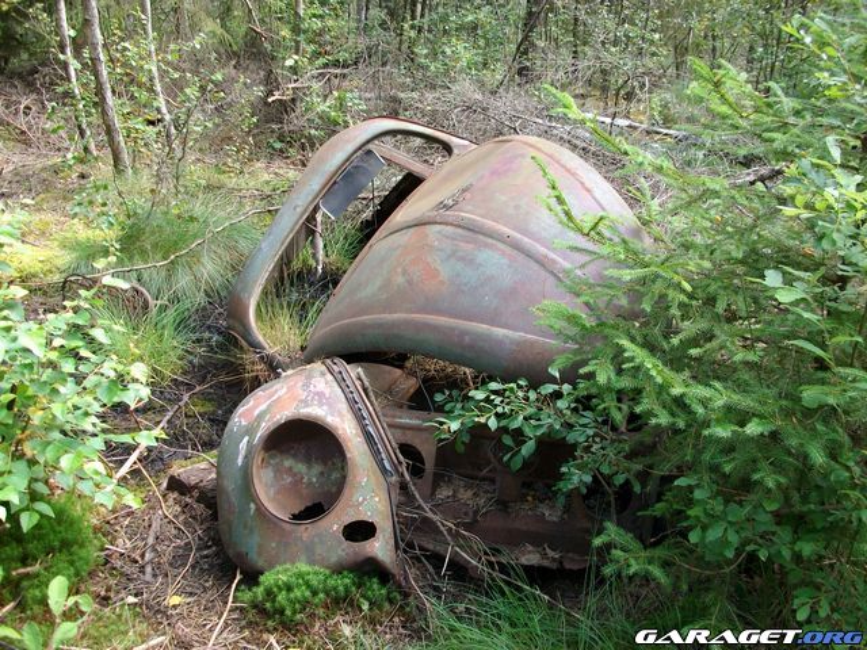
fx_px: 801
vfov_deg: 44.2
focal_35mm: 32
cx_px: 434
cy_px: 325
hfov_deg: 56.8
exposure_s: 1/70.5
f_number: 2.9
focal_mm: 5.7
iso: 80
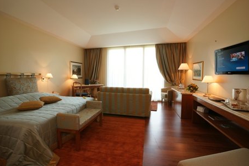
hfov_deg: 93.3
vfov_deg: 70.4
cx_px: 127
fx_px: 118
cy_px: 83
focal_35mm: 17
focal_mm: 16
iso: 200
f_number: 18
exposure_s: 1/1.25
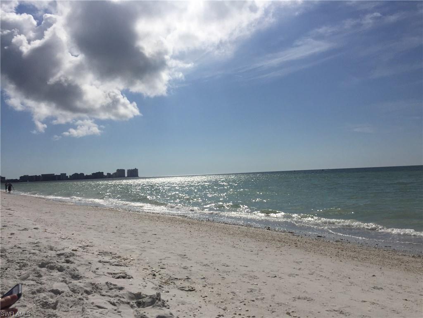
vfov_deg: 48.2
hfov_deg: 61.7
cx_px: 212
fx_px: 354
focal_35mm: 29
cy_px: 159
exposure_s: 1/20000
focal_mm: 4.15
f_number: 2.2
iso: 40
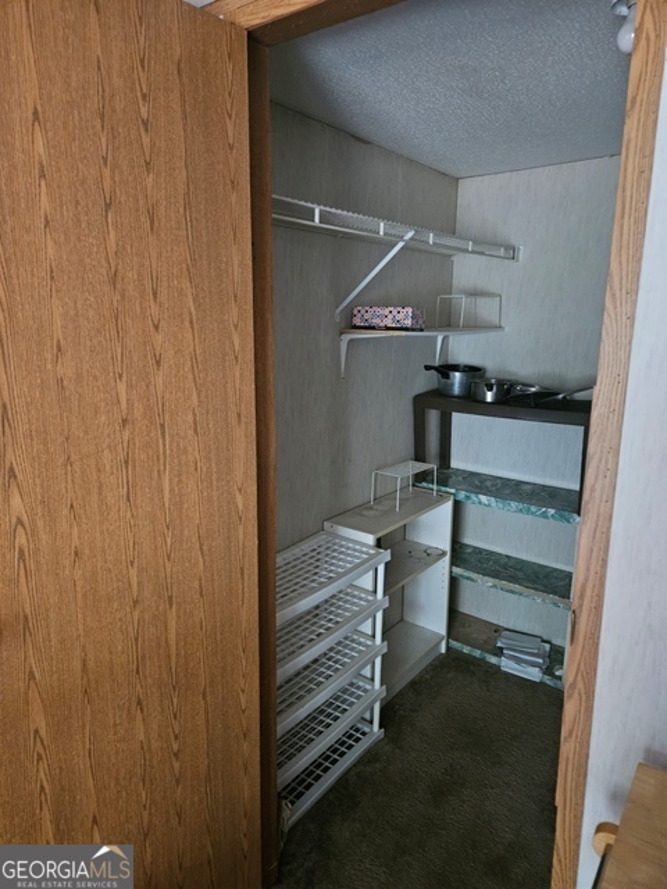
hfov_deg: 58.9
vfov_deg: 73.9
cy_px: 444
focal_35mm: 23
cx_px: 334
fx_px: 591
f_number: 1.8
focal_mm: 5.4
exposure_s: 1/24
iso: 800
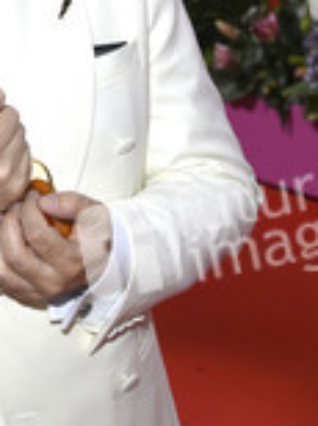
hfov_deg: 12.1
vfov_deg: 16.3
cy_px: 97
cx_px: -33
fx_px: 1474
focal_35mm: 120
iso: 640
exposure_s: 1/250
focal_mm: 48
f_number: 6.3
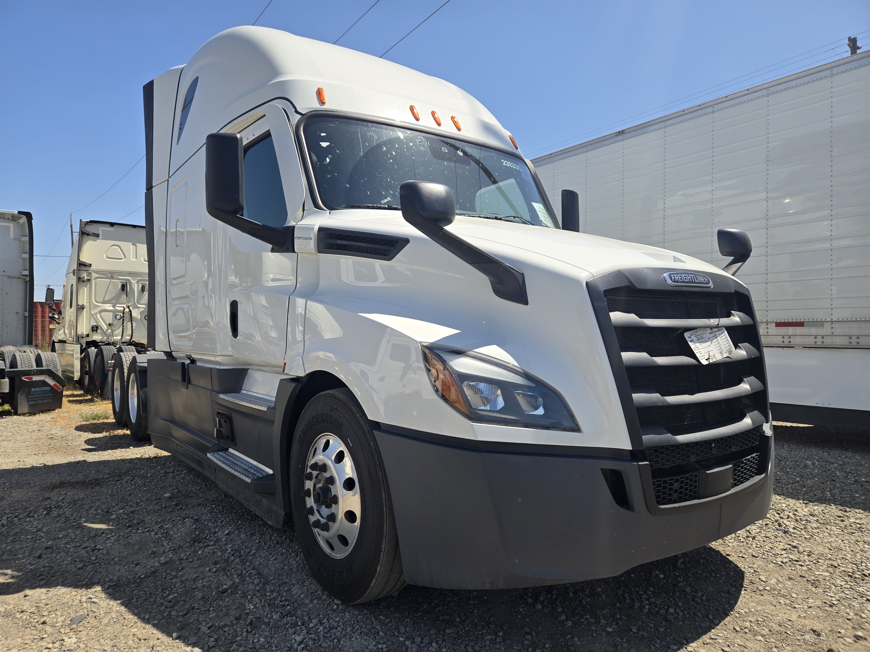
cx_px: 435
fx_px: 578
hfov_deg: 73.9
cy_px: 326
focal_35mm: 23
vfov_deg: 58.9
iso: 25
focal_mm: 5.4
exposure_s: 1/1690
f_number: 1.8
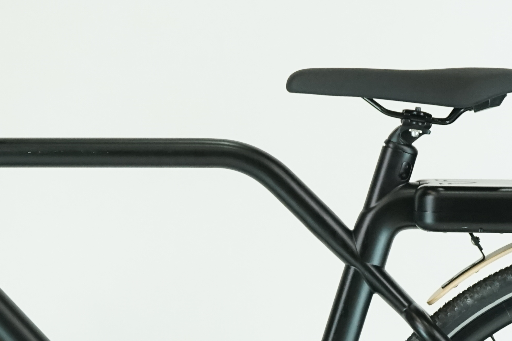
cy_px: 376
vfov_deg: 7.5
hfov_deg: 11.3
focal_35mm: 182
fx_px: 2588
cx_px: 189
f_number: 6.3
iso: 1600
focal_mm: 60
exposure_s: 1/200
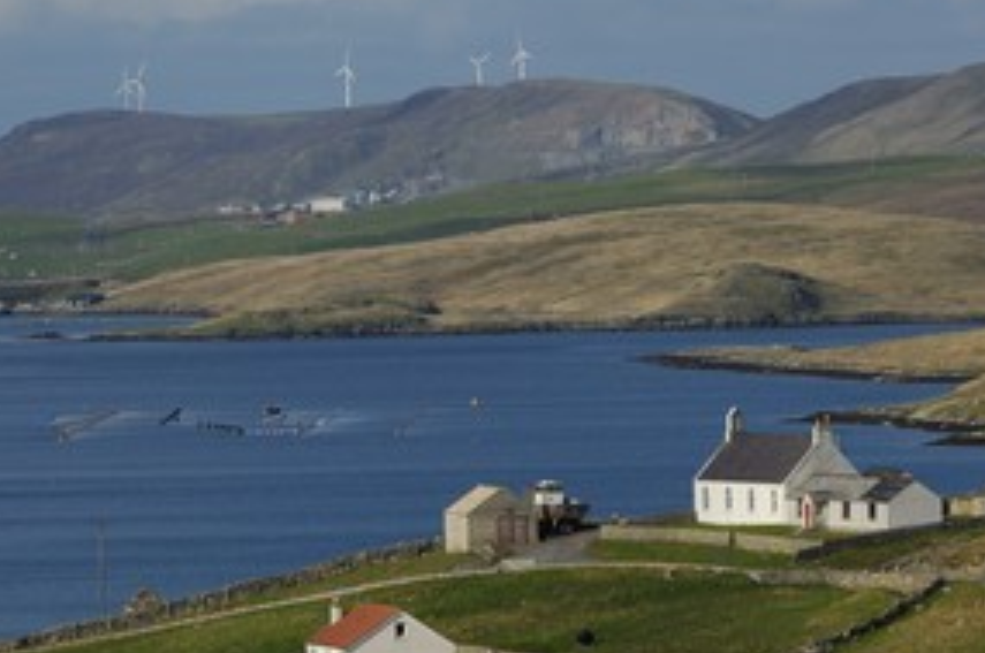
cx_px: 313
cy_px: 384
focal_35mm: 377
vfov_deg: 3.6
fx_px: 10298
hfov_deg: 5.5
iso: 100
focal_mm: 170
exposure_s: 1/250
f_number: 9.5
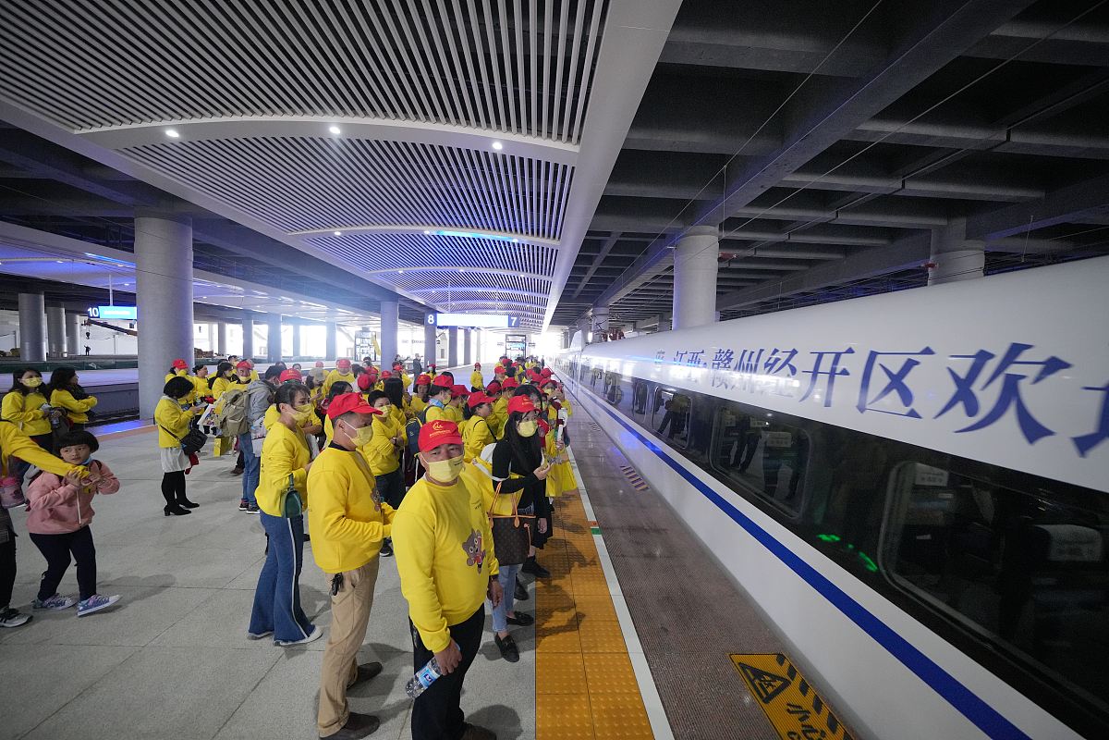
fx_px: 370
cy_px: 370
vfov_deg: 90.0
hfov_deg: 112.6
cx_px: 554
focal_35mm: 12
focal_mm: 12
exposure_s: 1/320
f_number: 4
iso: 3200
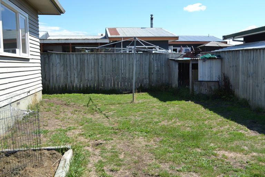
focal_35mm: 33
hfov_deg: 57.2
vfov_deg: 40.0
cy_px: 88
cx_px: 132
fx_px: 243
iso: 100
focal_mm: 22
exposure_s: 1/200
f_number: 7.1
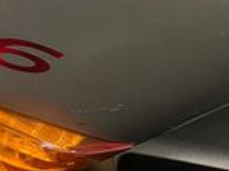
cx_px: -231
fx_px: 739
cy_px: -85
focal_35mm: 112
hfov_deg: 14.5
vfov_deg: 12.5
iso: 160
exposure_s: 1/50
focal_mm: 5.1
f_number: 1.6
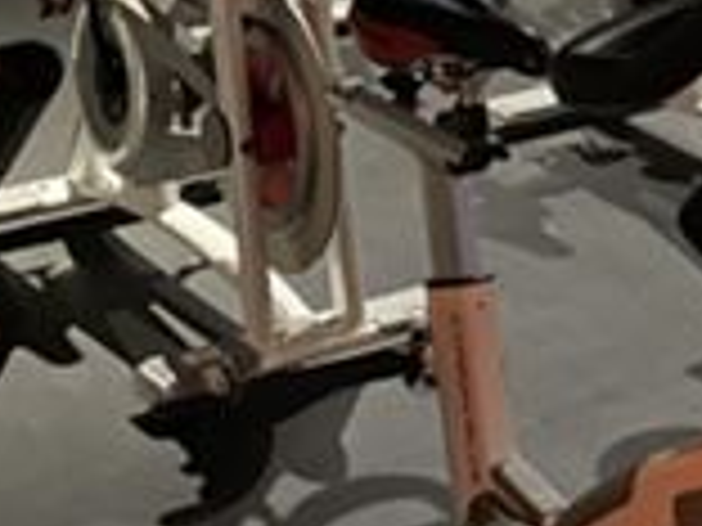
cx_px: 900
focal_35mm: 120
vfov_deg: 11.7
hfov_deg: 15.6
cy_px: -310
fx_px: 2434
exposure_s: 1/15
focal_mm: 4.2
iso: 1000
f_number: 1.6
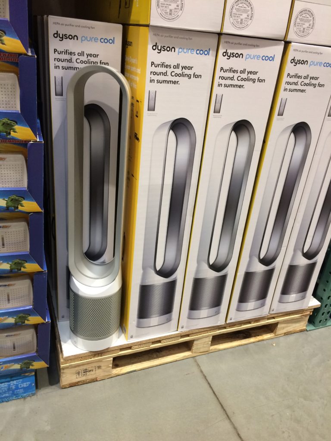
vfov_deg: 61.7
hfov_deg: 48.2
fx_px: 370
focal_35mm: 29
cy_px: 220
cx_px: 166
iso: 100
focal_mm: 4.15
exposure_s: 1/30
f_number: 2.2
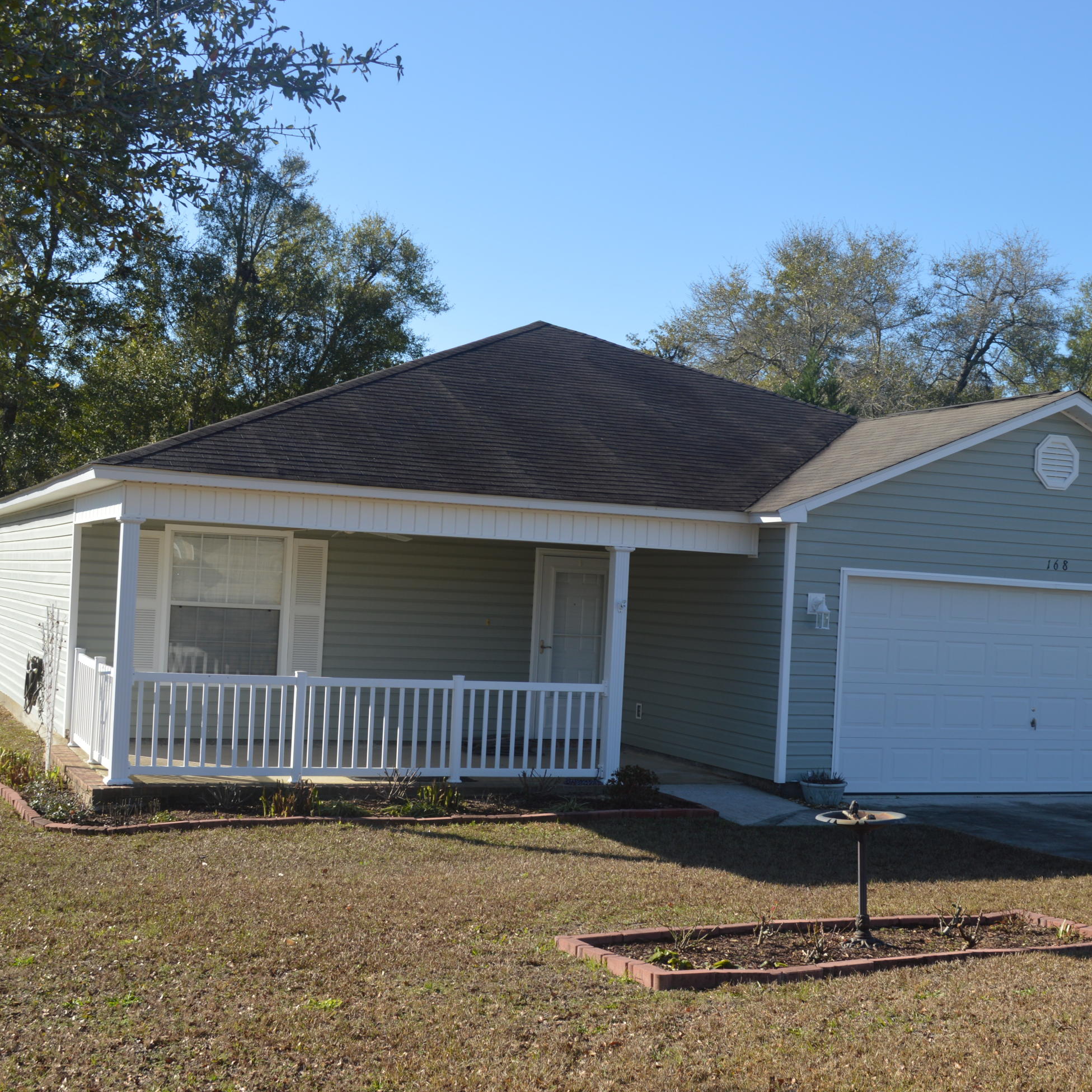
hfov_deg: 36.0
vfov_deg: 36.1
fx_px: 1677
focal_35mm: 47
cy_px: 551
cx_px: 607
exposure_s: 1/200
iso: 100
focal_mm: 24
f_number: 7.1
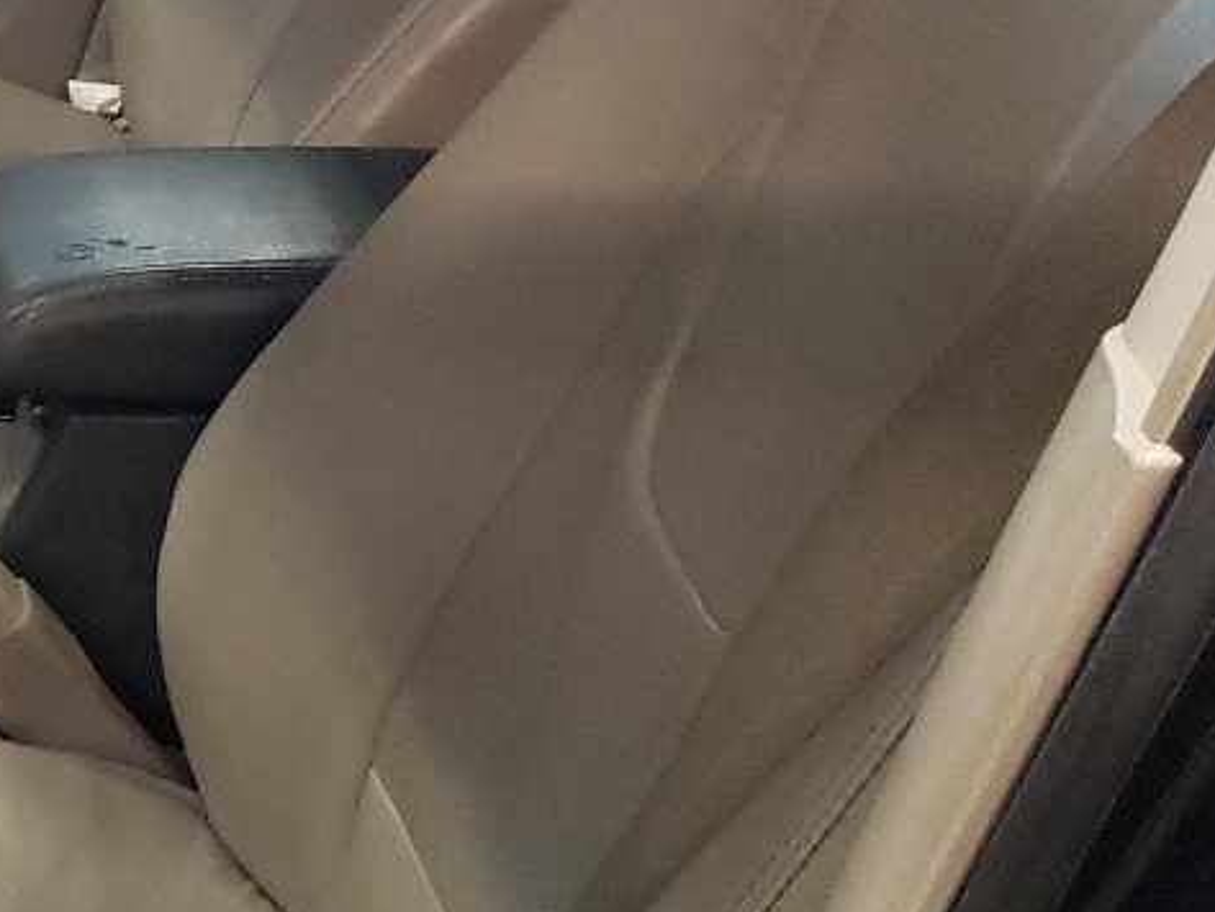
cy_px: 450
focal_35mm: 88
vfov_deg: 16.8
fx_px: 3090
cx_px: -470
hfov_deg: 20.0
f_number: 1.5
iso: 468
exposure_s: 1/30
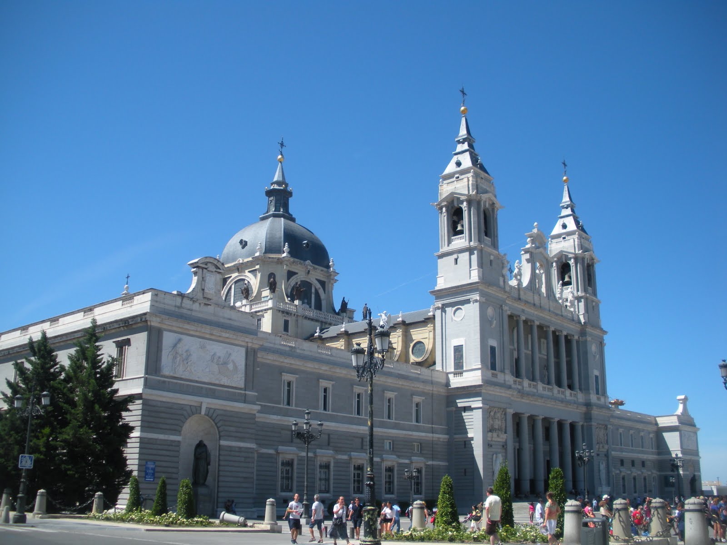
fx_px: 756
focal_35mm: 36
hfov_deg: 51.4
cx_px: 364
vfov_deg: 39.7
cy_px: 272
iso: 64
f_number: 3.5
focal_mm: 6.3
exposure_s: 1/563
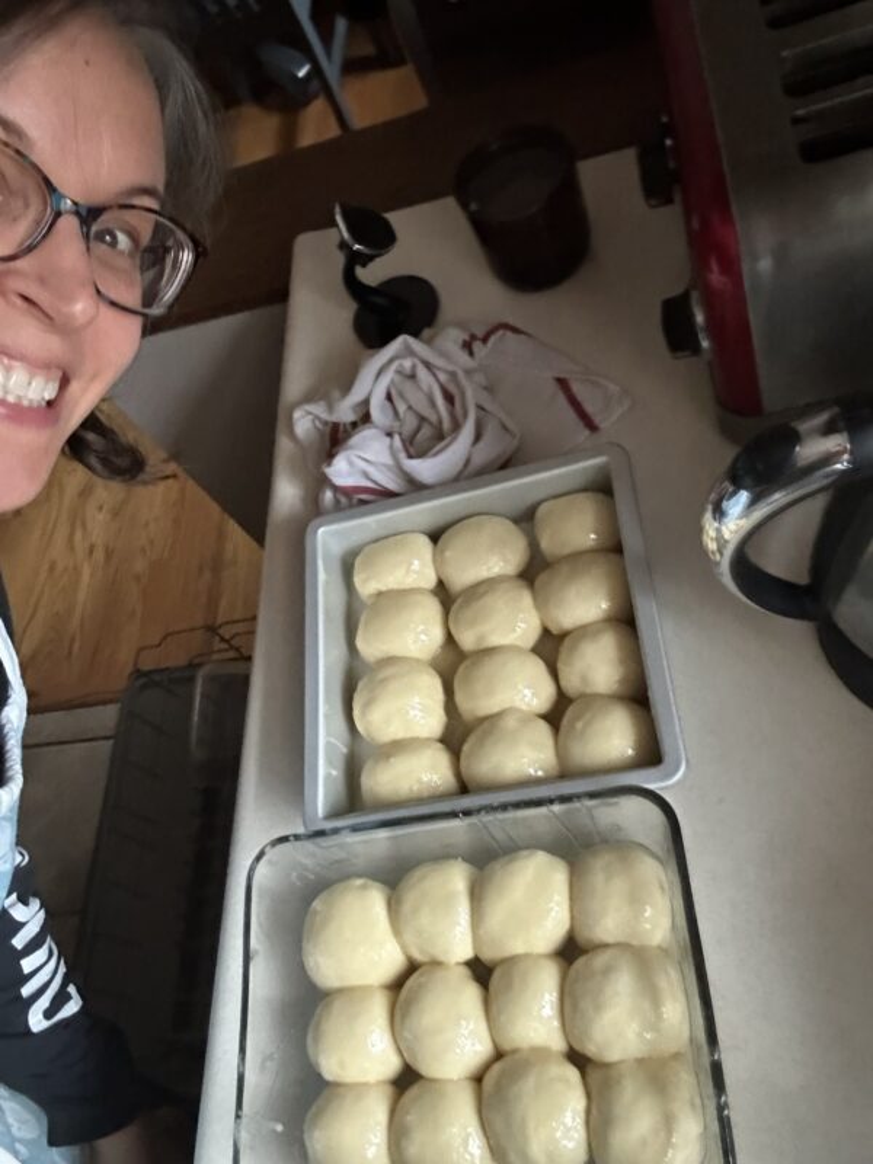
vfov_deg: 60.0
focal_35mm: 30
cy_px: 582
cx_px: 436
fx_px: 1009
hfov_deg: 46.8
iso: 640
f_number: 1.9
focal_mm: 2.69
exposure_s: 1/15
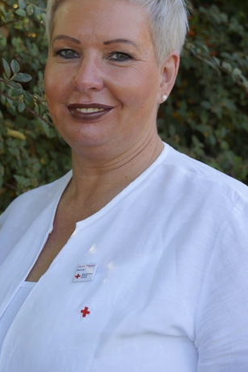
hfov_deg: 14.1
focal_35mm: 97
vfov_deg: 21.0
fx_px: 1003
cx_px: 104
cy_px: 146
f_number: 5
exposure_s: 1/160
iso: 100
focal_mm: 50
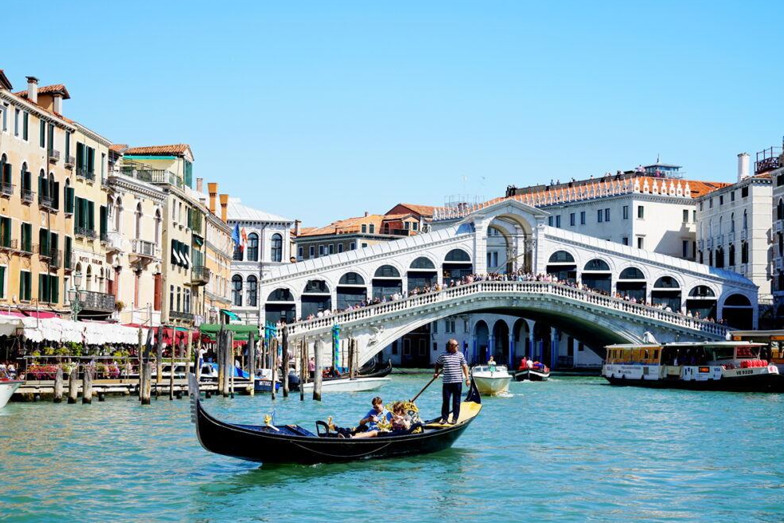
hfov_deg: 27.7
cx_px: 394
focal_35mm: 73
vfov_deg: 18.7
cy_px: 257
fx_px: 1590
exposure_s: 1/200
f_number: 10
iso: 100
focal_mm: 70
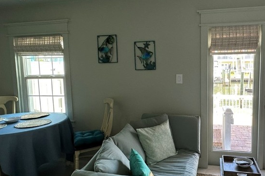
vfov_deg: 47.9
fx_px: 199
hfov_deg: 65.9
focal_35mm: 27
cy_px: 83
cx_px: 173
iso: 80
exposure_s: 1/99
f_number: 2.2
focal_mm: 2.22
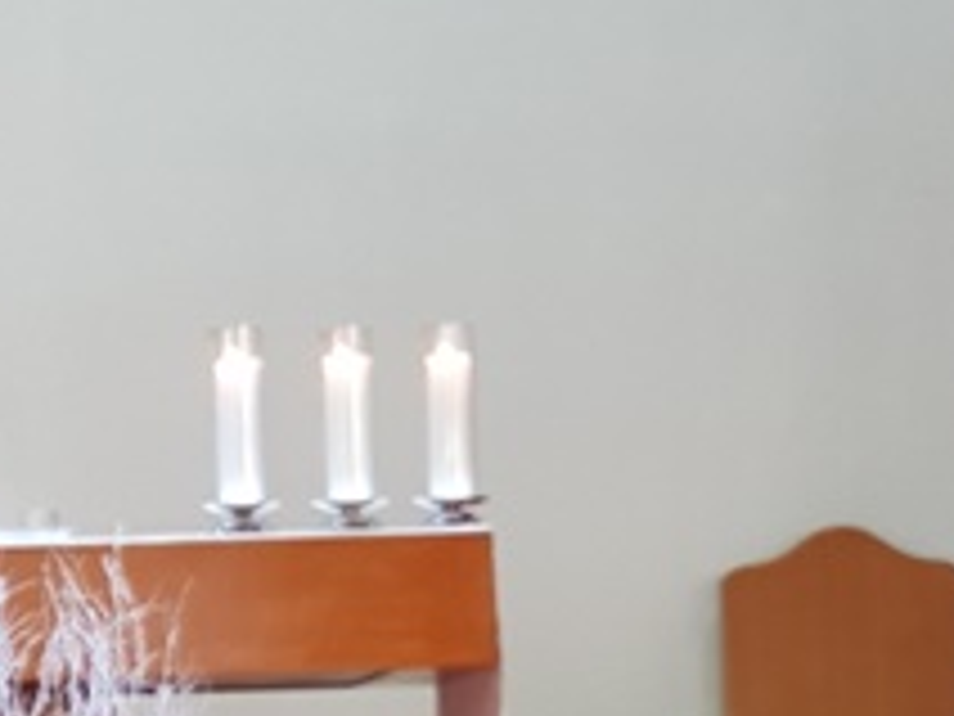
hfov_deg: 10.6
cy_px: 702
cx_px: -160
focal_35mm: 184
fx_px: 5071
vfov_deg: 8.0
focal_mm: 6
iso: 160
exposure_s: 1/30
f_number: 2.4
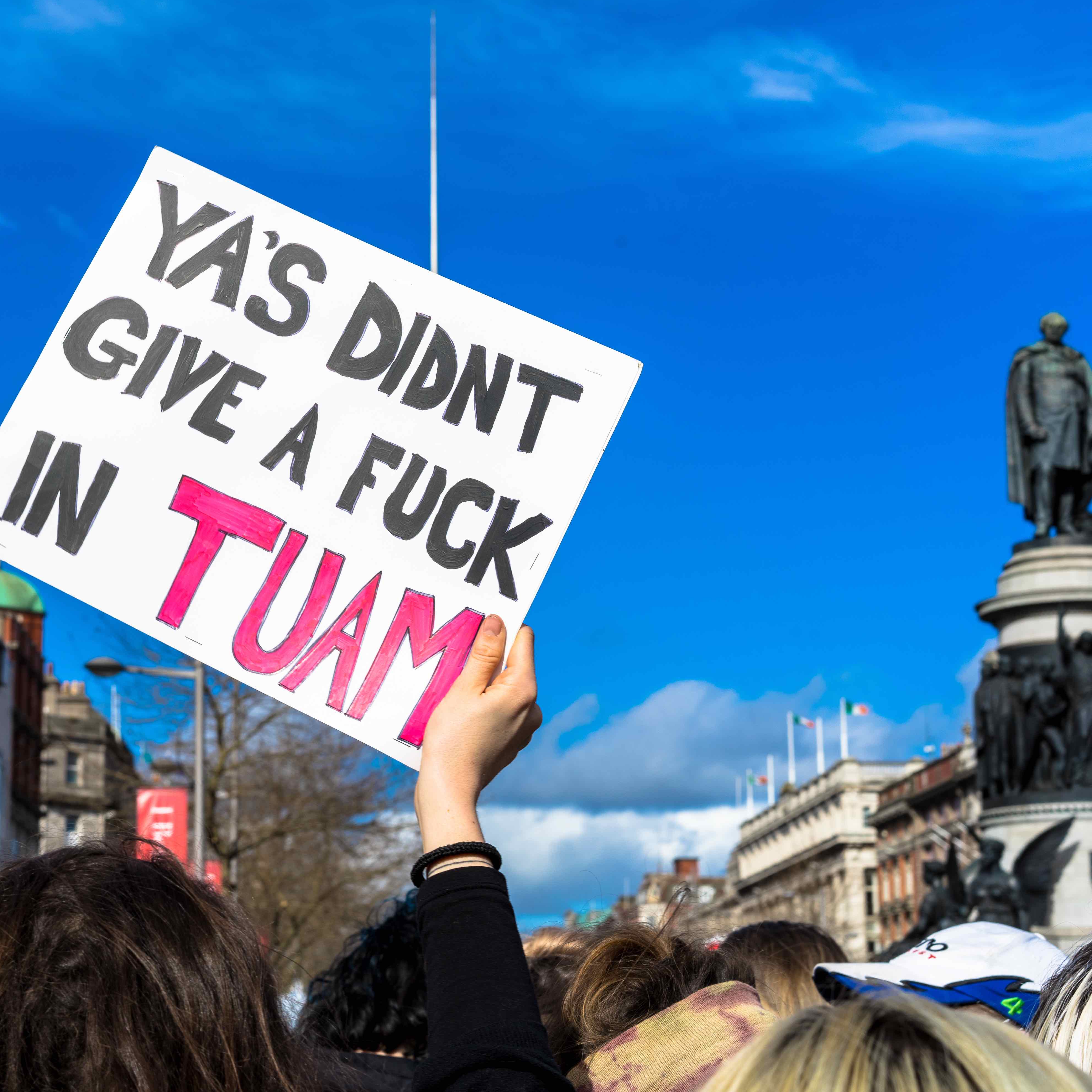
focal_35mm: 71
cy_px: 540
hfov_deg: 24.1
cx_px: 311
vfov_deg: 24.3
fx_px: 2534
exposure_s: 1/200
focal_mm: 55
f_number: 11
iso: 100
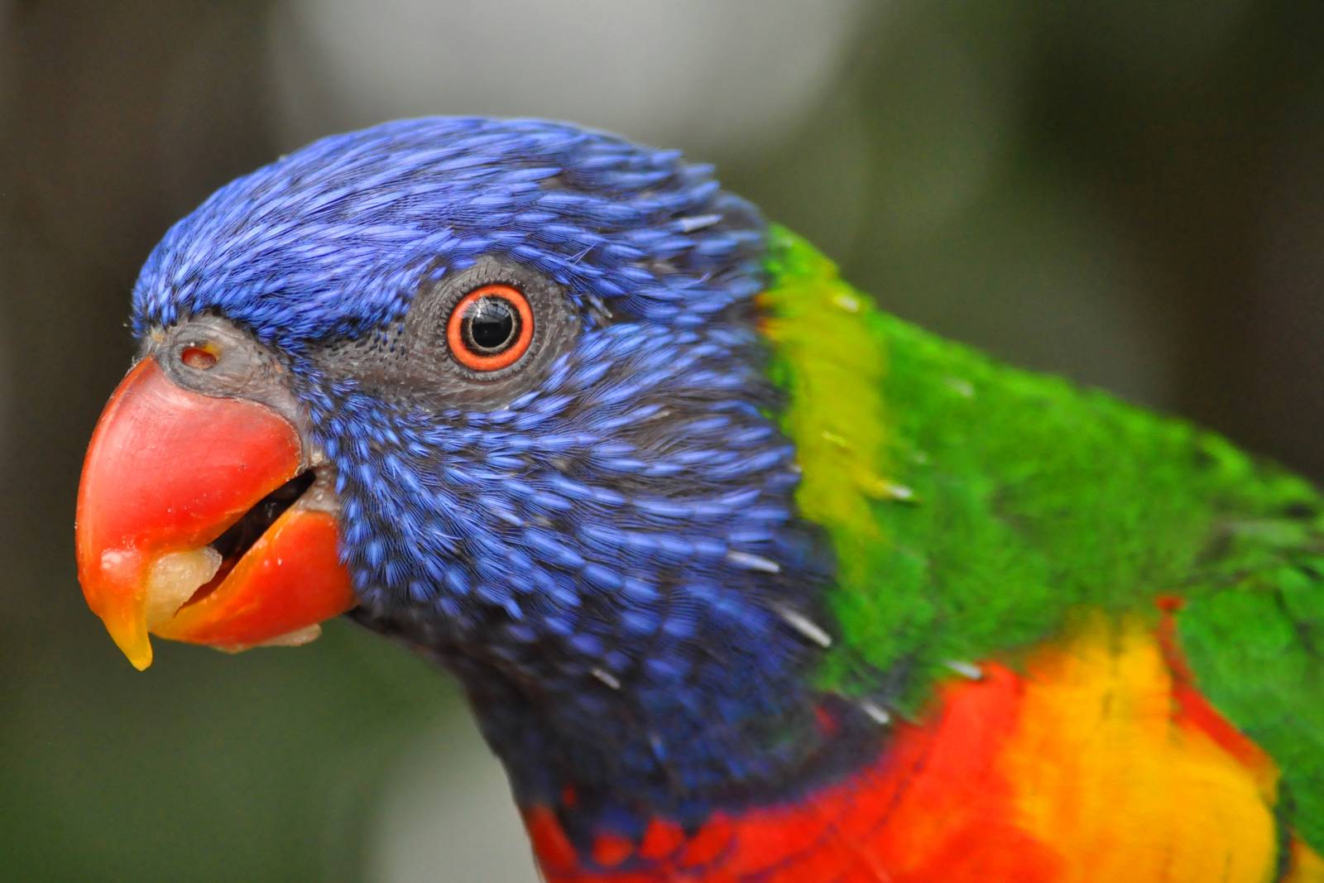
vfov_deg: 4.6
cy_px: 442
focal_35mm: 300
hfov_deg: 6.9
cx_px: 662
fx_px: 11034
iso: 1600
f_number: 5.6
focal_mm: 200
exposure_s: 1/320
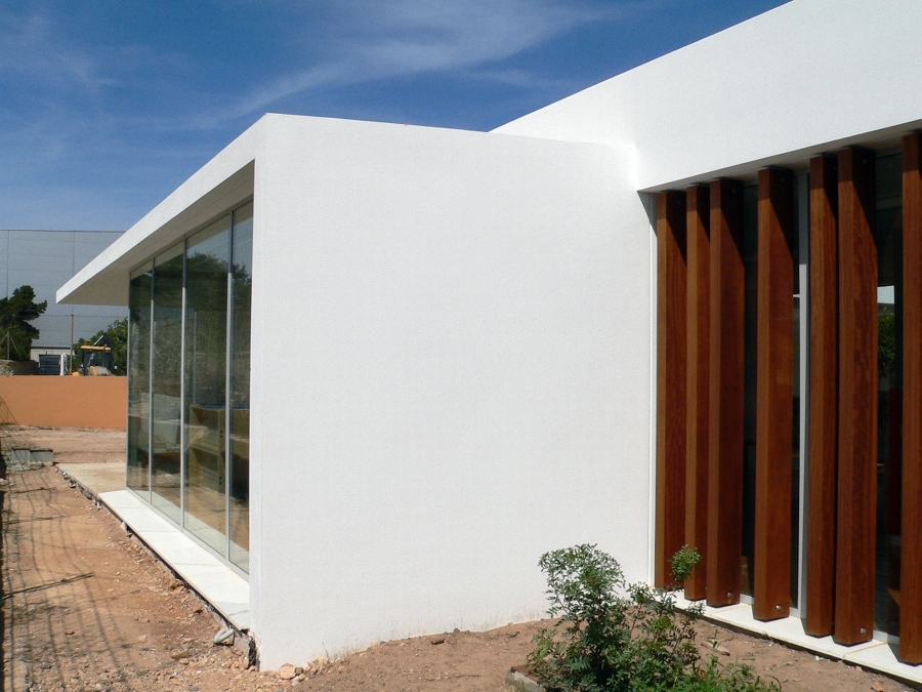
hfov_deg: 51.4
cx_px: 461
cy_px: 346
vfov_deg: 39.7
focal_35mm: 36
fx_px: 959
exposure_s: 1/800
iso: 100
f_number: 8
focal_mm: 6
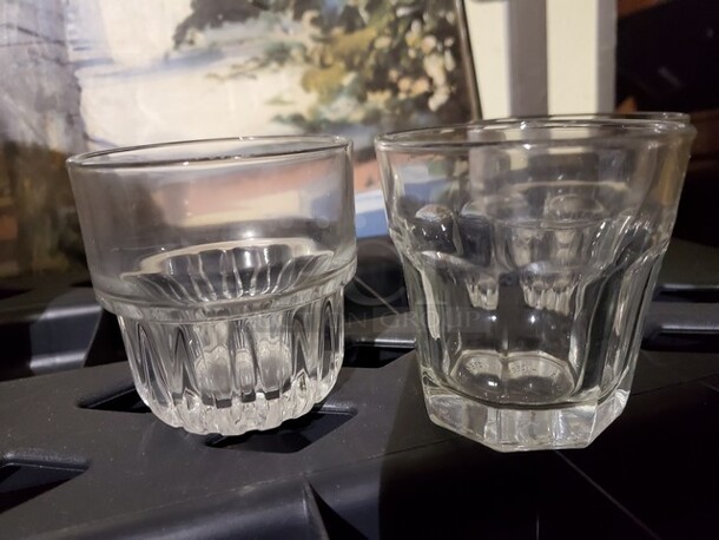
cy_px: 270
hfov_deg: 67.3
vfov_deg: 53.1
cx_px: 360
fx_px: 540
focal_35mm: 26
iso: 640
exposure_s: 1/40
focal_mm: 4.3
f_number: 1.5
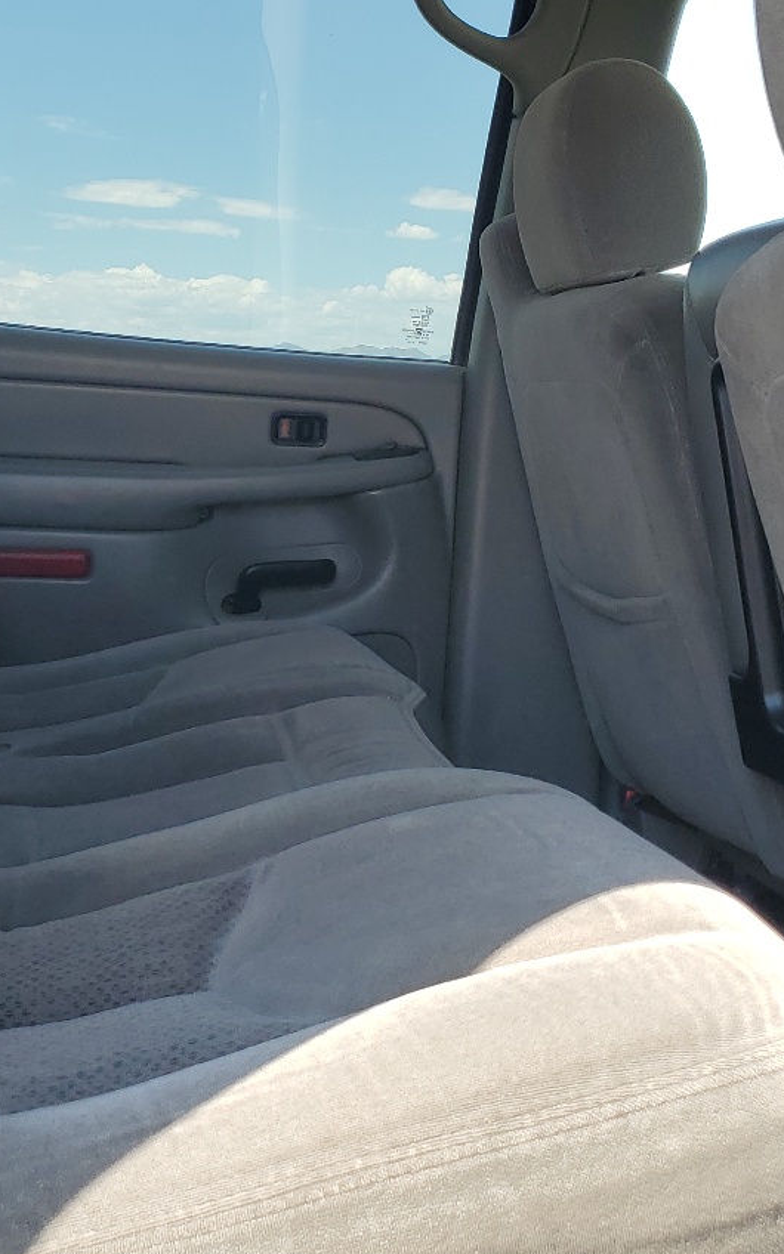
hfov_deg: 24.7
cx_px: 220
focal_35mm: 52
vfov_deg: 38.7
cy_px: 495
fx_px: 1778
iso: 50
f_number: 1.5
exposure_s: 1/588
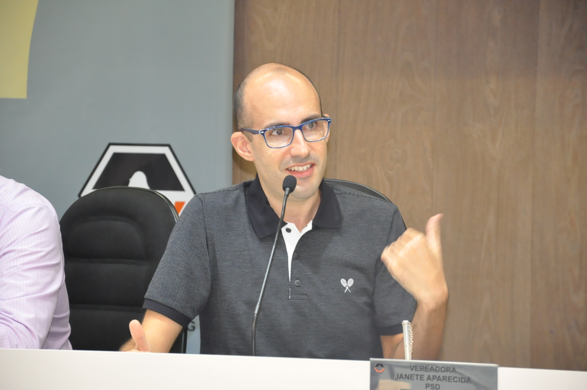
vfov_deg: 8.7
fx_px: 2565
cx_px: 294
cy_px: 195
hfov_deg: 13.1
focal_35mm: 158
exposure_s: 1/60
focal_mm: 105
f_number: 5.6
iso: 2000
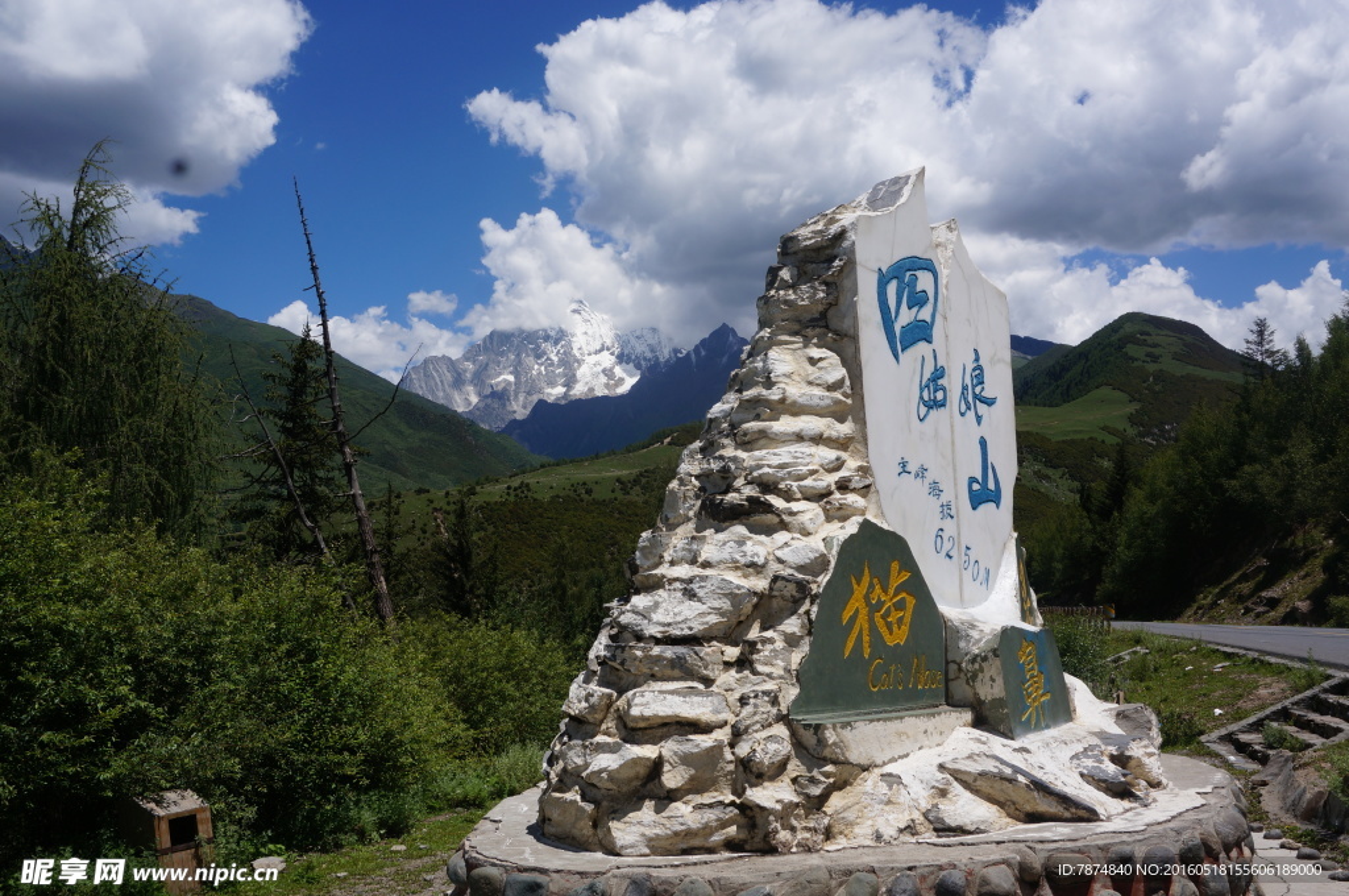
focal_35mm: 34
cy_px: 448
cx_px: 674
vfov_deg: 38.3
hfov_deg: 55.2
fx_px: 1291
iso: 100
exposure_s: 1/200
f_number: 13
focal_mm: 23
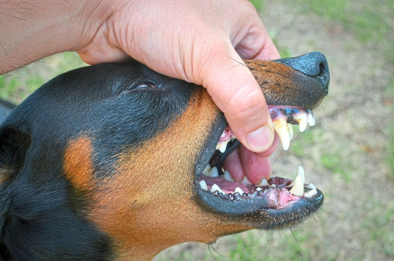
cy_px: 130
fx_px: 573
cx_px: 197
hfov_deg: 37.9
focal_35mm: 52
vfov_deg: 25.6
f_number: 6.3
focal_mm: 35
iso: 400
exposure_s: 1/160
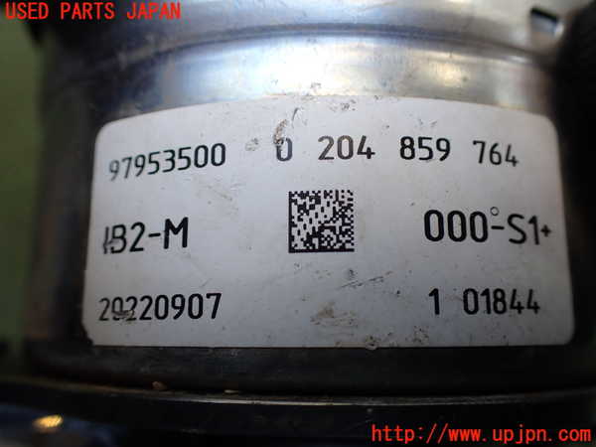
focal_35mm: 30
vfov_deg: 46.8
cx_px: 298
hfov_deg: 60.0
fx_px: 517
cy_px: 224
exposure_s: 1/125
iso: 160
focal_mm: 5.4
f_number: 2.3
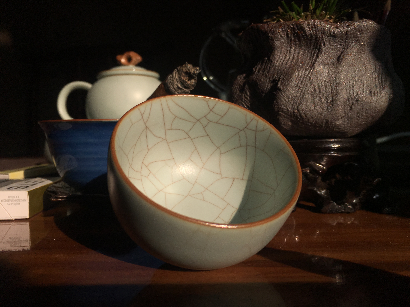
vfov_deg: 48.2
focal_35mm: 29
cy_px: 154
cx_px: 205
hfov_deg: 61.7
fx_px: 343
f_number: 2.2
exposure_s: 1/3663
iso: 25
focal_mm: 4.15
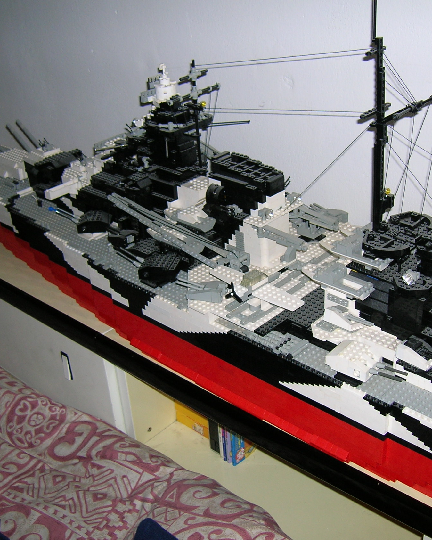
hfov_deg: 33.4
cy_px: 269
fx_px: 719
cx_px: 244
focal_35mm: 45
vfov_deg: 41.2
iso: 50
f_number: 2.9
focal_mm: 5.7
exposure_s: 1/60.1
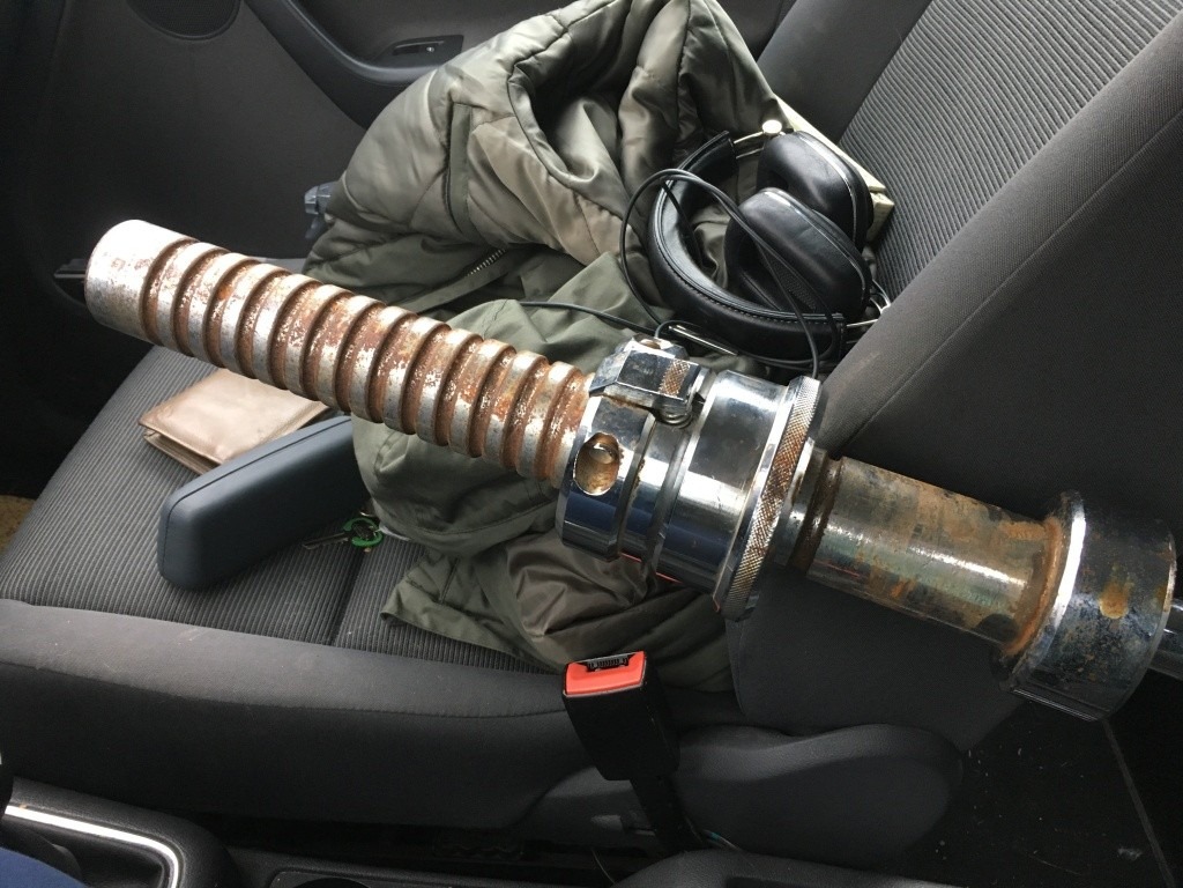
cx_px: 592
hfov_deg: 61.7
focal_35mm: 29
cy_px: 444
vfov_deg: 48.2
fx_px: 991
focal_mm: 4.15
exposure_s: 1/33
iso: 160
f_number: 2.2
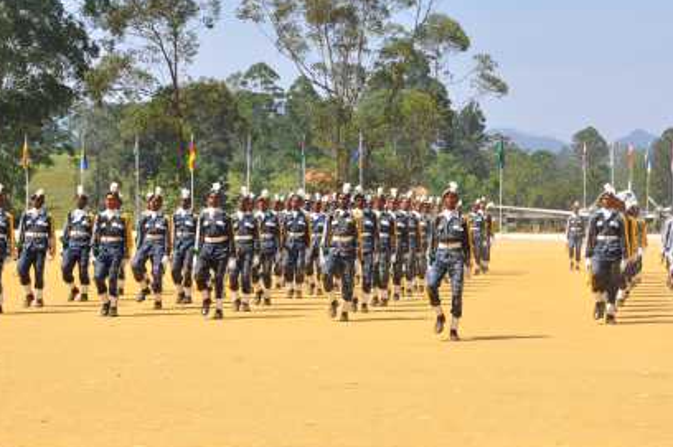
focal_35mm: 75
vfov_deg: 18.1
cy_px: 259
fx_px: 1400
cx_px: 457
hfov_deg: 26.8
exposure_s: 1/160
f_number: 13
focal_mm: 34
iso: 200
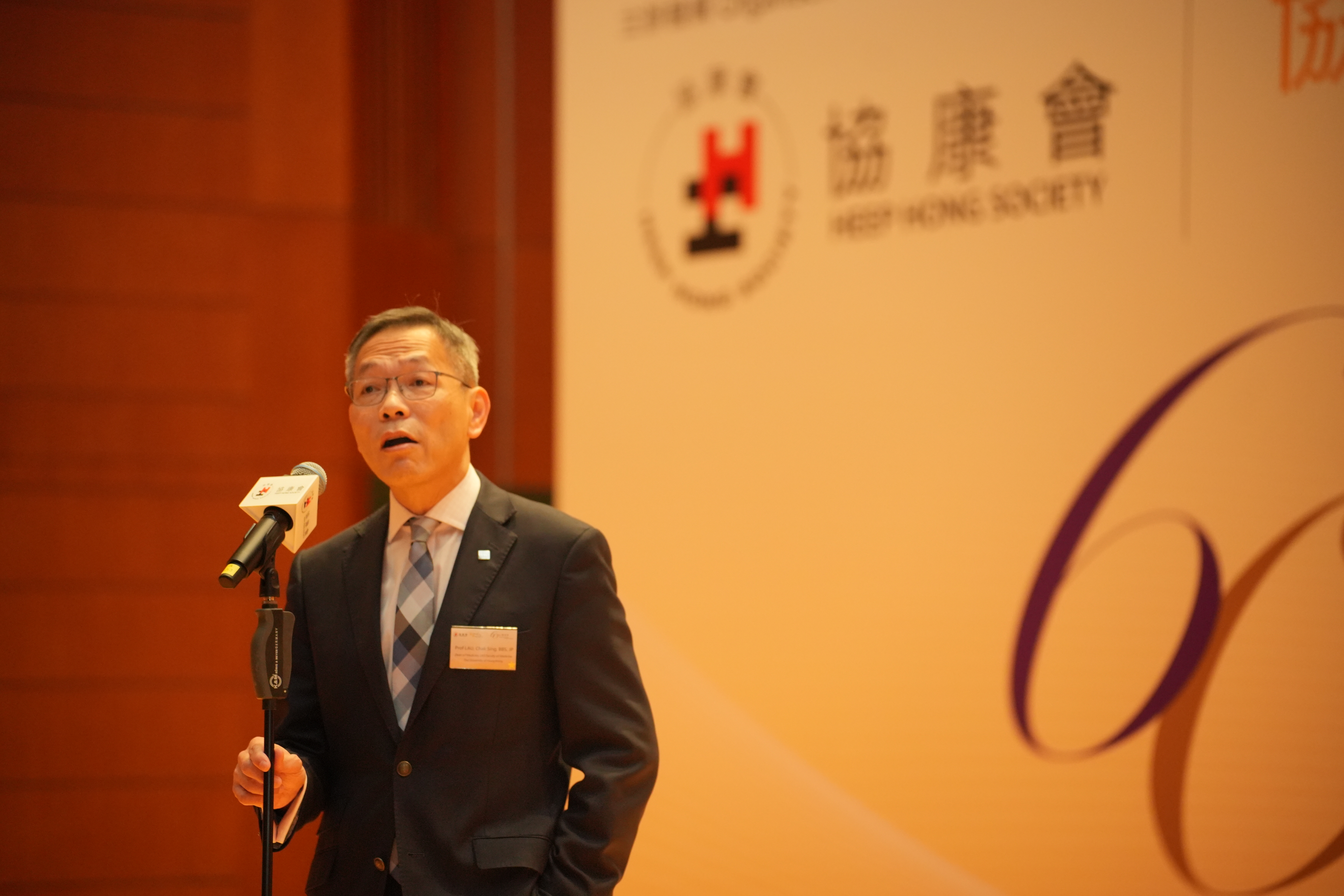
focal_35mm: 146
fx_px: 5450
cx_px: 672
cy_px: 448
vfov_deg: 9.4
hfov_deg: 14.1
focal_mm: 146
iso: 3200
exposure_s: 1/125
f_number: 2.8
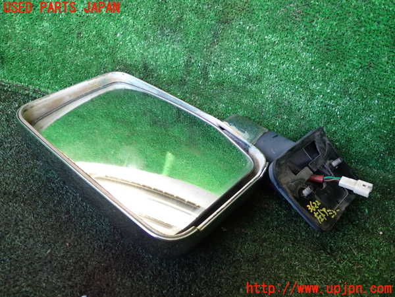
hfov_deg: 60.0
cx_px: 198
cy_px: 148
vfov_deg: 46.8
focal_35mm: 30
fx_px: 342
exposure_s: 1/60
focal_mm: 5.4
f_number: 2.3
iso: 200
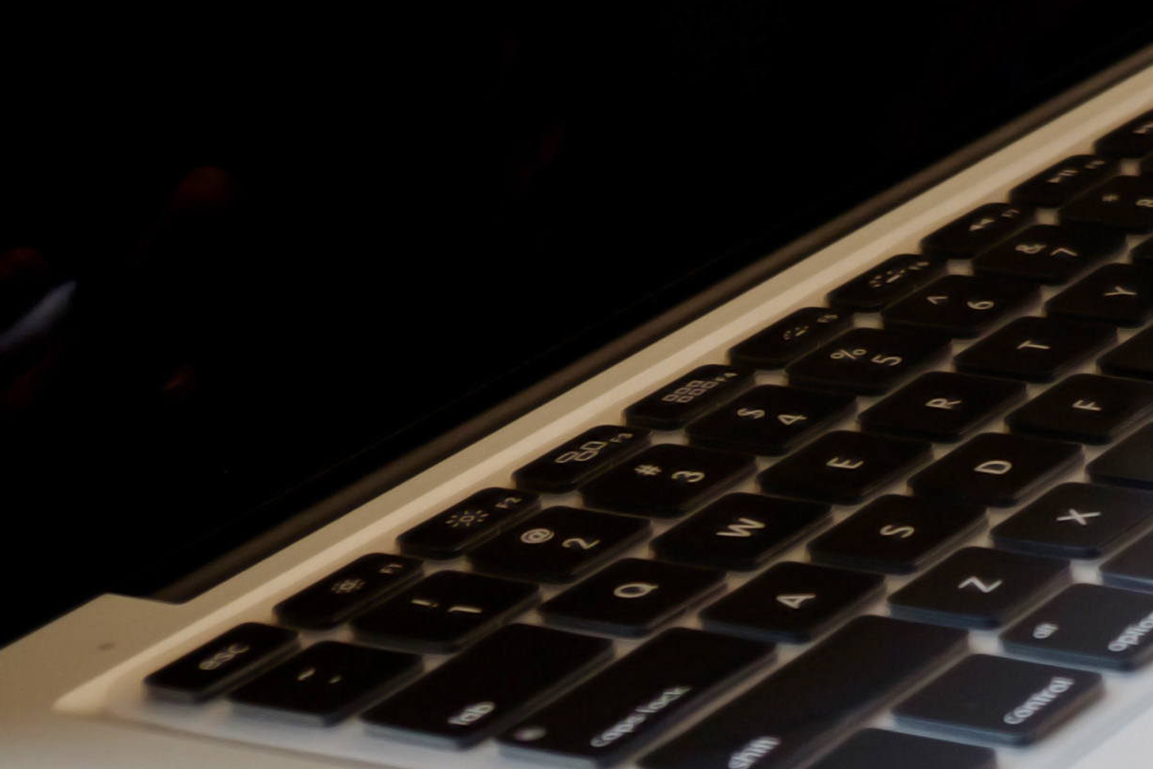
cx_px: 2318
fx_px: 5157
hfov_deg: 11.5
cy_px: -467
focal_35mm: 161
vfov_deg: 8.3
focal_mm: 26.5
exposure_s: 1/180
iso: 400
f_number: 4.5
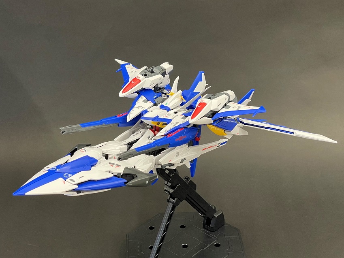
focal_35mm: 52
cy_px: 129
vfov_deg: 28.0
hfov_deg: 36.8
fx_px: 517
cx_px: 172
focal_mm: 6
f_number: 2
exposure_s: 1/60
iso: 100
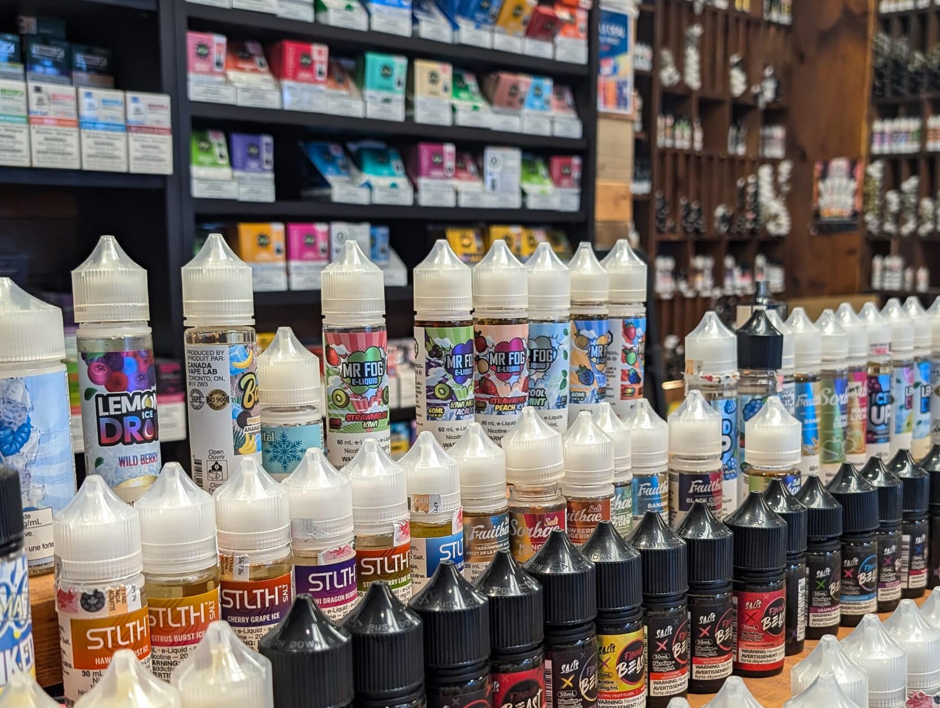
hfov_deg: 50.0
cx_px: 496
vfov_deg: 38.1
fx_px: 1006
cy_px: 495
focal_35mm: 37
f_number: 1.7
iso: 114
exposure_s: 1/60
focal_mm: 6.9
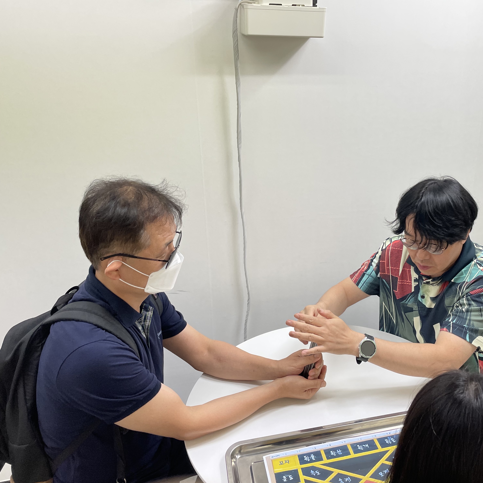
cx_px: 304
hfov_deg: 51.9
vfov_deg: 52.5
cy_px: 239
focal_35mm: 31
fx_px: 489
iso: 80
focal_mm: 4.2
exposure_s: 1/120
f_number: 1.6
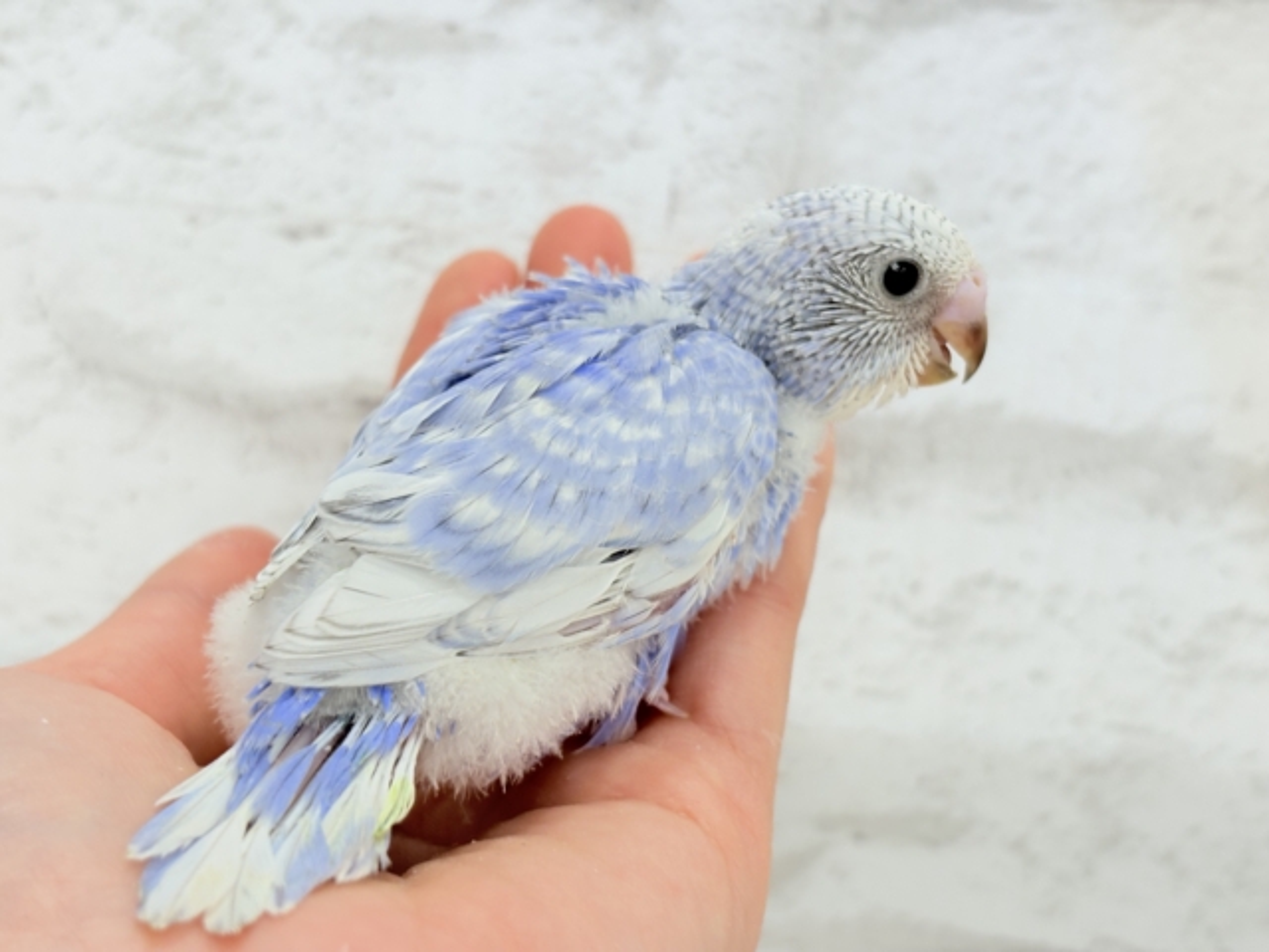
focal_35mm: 52
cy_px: 476
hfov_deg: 36.8
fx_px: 1906
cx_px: 634
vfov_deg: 28.0
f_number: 1.6
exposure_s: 1/50
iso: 40
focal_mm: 5.96
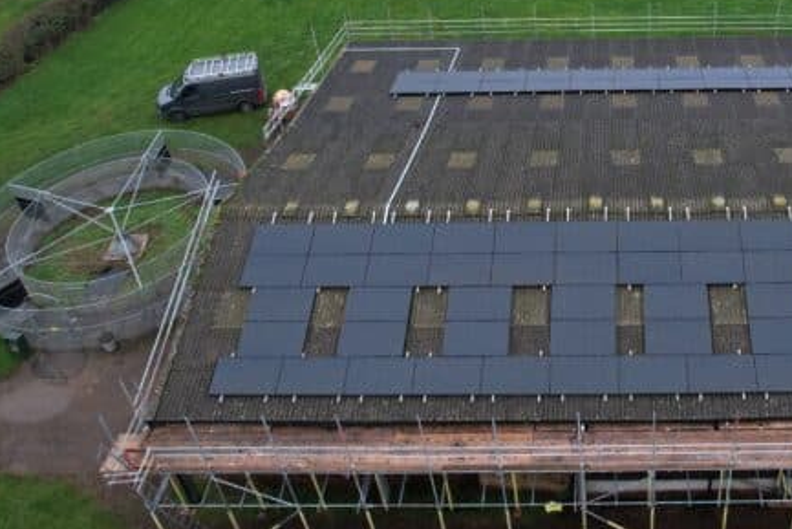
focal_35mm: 39
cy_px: 90
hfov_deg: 47.4
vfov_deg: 33.1
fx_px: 858
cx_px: 609
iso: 420
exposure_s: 1/15
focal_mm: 8.38
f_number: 2.8
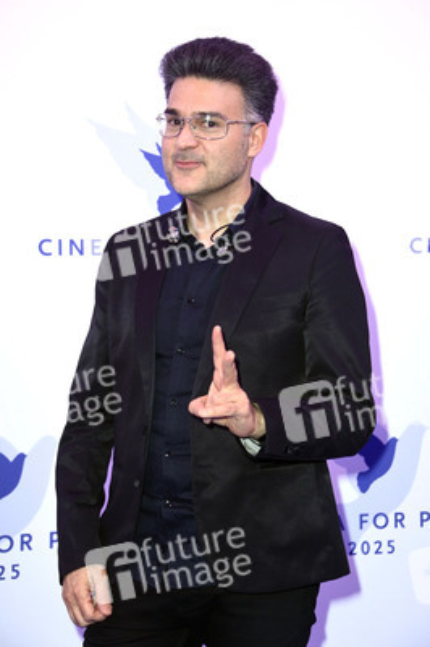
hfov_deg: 16.6
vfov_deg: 24.8
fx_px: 1472
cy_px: 324
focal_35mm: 82
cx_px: 215
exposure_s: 1/250
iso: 1000
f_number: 5.6
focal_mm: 82
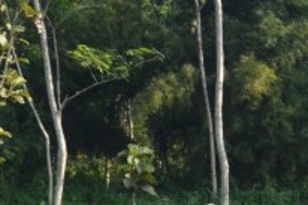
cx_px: 724
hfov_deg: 6.9
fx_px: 2419
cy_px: 281
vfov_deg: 4.8
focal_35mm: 283
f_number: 9
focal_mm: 38
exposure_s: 1/320
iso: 400
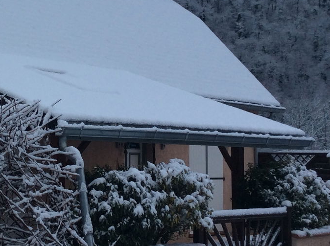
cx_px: 45
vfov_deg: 19.3
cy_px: 98
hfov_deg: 25.1
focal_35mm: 76
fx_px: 723
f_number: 2.4
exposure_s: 1/278
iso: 32
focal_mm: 3.3
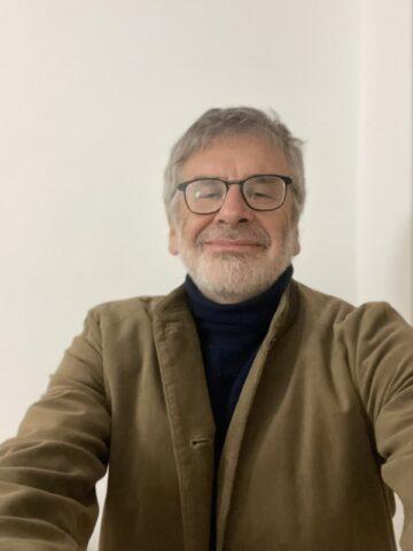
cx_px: 206
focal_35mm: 30
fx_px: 477
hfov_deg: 46.8
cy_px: 276
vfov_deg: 60.0
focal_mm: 2.71
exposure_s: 1/20
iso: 640
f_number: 2.2
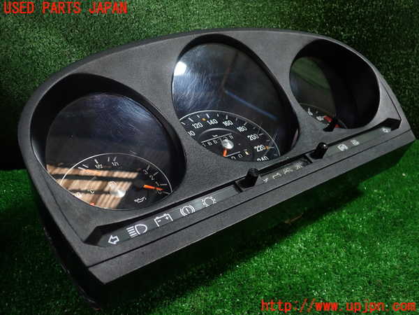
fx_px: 363
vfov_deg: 46.8
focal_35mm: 30
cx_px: 210
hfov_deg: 60.0
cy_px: 158
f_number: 2.3
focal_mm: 5.4
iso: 200
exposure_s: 1/40
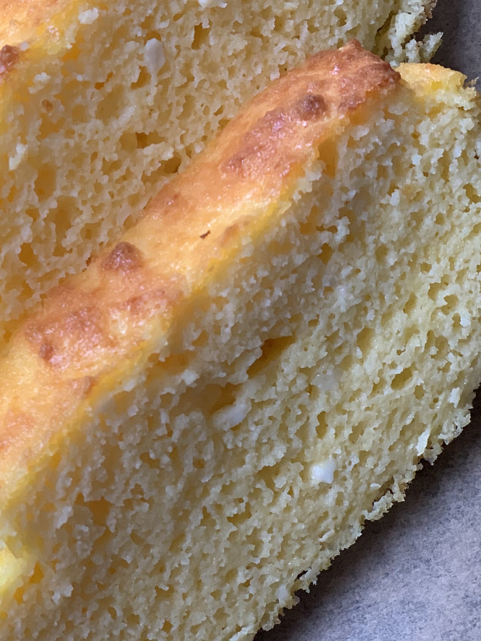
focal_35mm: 92
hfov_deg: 16.0
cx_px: 103
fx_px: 1705
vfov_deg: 21.1
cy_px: 159
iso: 125
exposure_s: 1/97
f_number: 2.4
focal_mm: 6
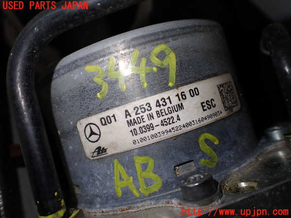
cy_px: 109
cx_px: 146
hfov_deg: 60.0
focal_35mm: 30
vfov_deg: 46.8
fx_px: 252
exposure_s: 1/125
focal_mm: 5.4
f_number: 2.3
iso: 125
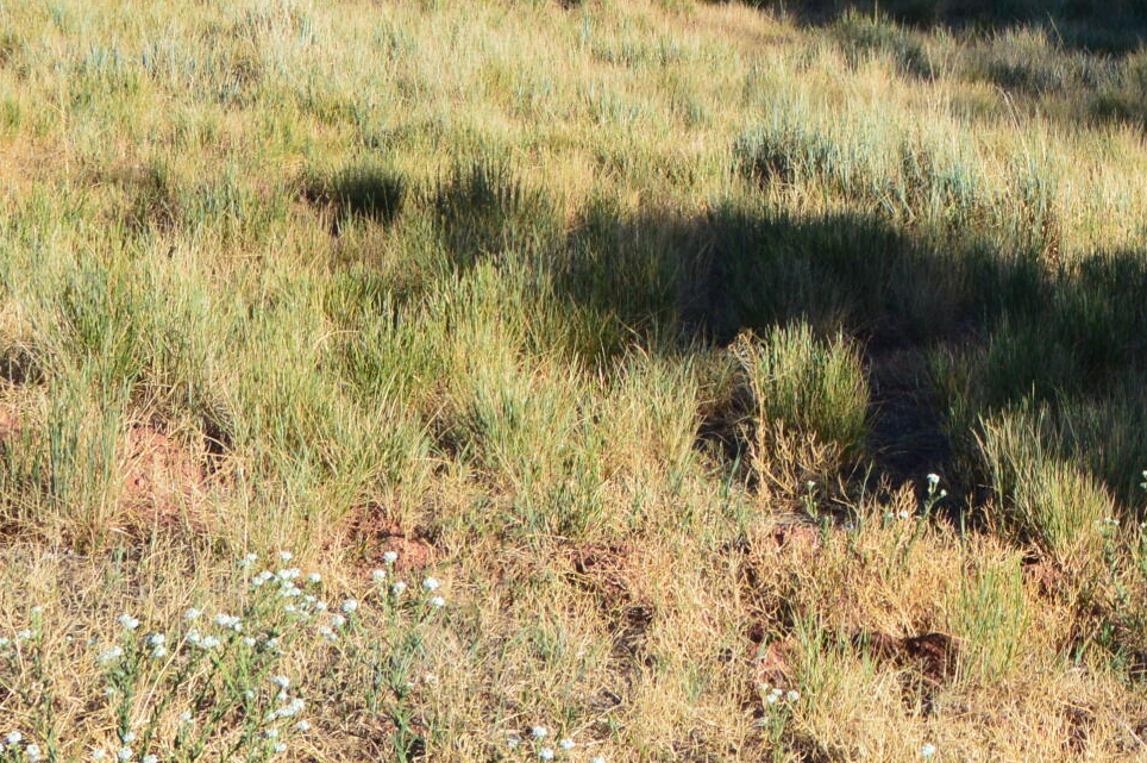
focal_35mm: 84
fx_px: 2674
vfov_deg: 15.4
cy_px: -244
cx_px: 1274
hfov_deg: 22.8
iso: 400
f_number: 10
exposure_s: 1/320
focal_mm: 18
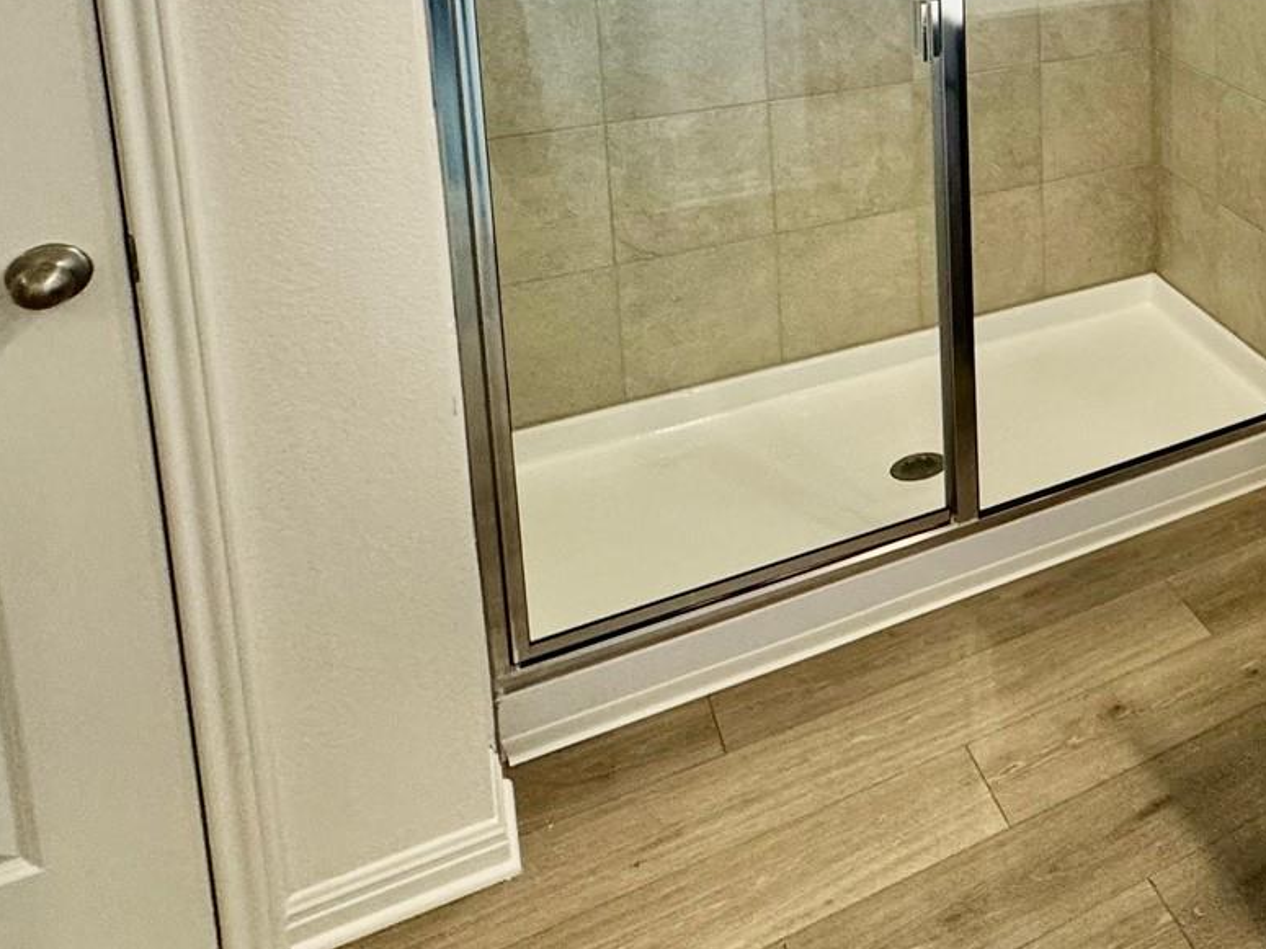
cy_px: -70
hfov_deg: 39.7
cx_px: 1431
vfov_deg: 34.0
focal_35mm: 37
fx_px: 1353
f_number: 2.2
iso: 160
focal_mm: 2.22
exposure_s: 1/120
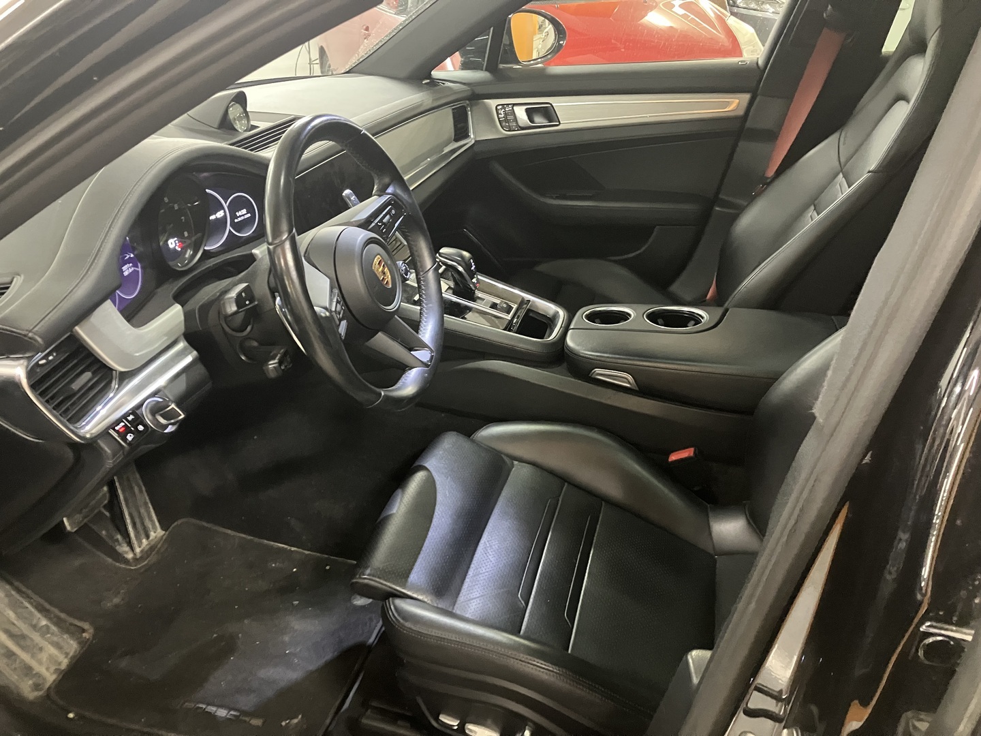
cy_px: 368
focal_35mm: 28
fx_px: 794
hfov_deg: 63.4
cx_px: 490
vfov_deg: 49.7
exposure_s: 1/25
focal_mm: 3.99
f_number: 1.8
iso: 640
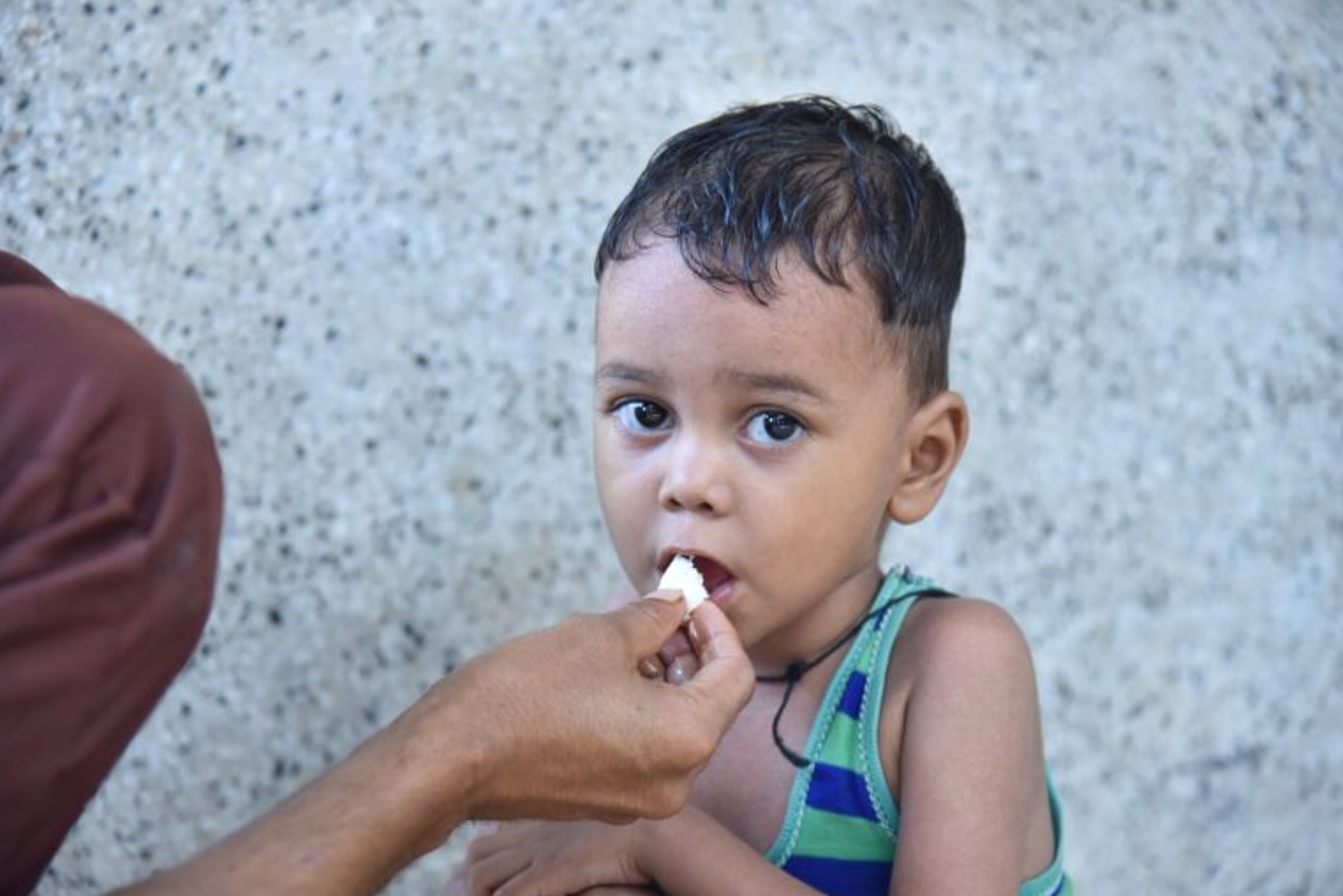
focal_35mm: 121
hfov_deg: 16.9
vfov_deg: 11.3
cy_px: 451
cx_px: 668
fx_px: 4514
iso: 1600
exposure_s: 1/125
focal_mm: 120
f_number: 4.5
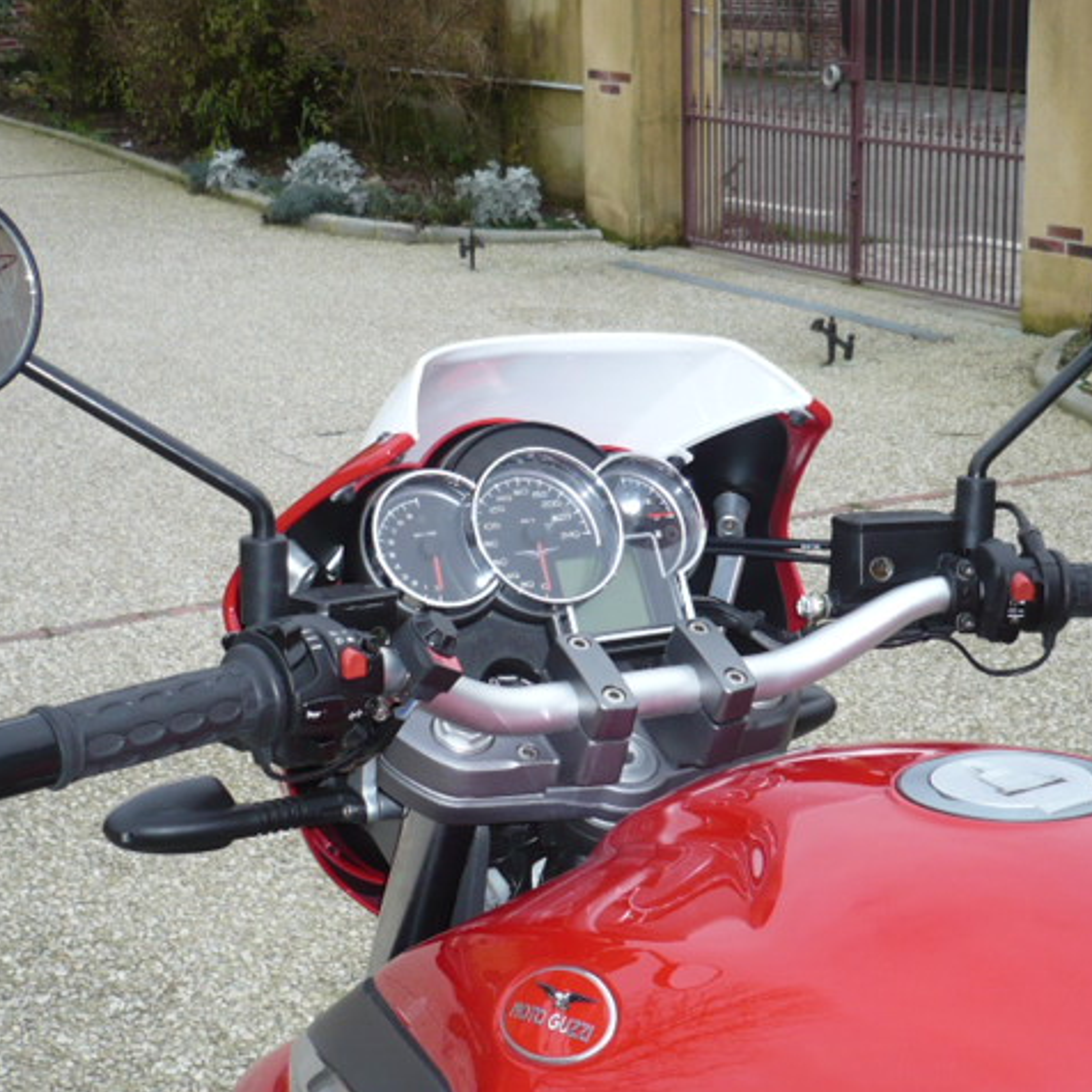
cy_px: 548
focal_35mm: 57
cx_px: 603
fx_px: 2034
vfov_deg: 30.0
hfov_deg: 30.0
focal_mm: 5.8
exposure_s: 1/250
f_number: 2.8
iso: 100
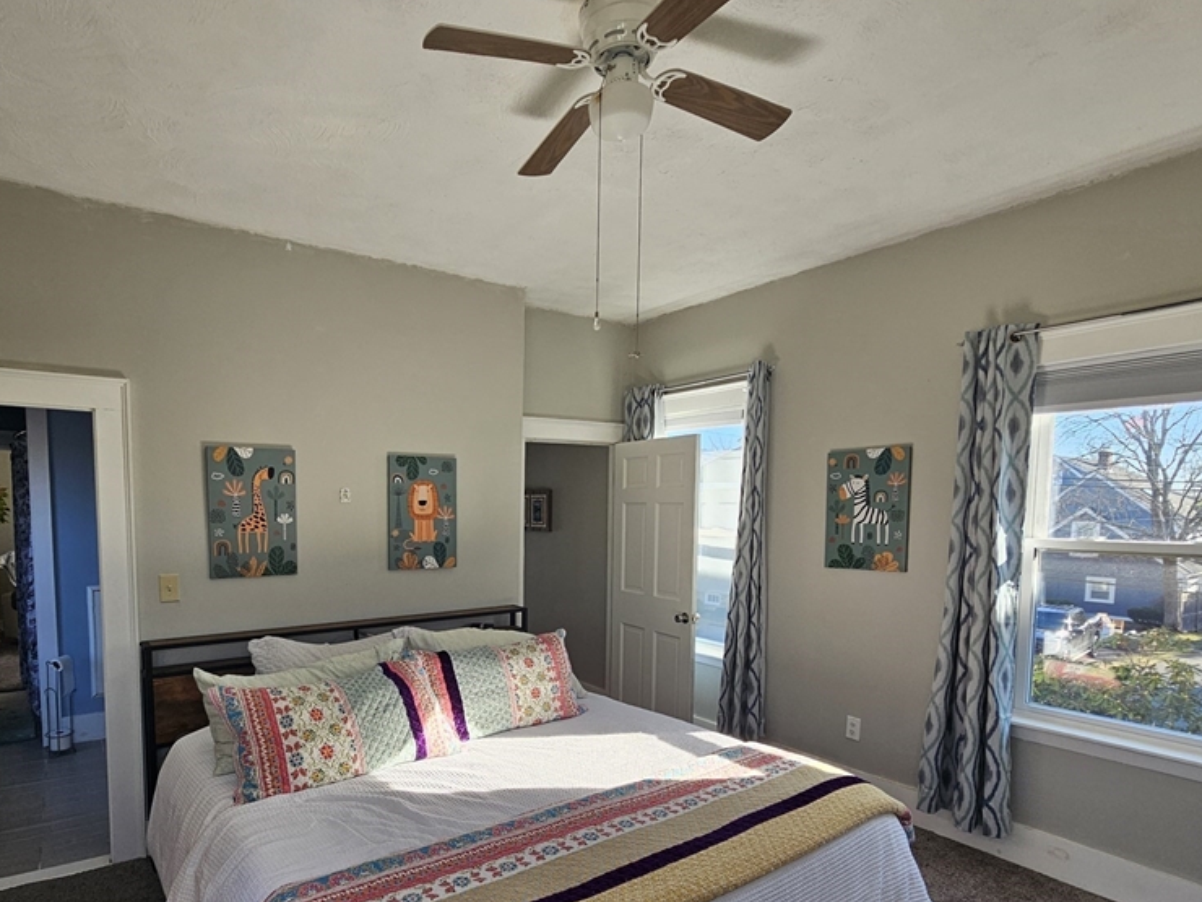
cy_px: 561
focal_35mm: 18
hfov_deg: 86.7
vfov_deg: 70.5
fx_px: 625
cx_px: 482
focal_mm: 2.2
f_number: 2.2
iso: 50
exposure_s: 1/145
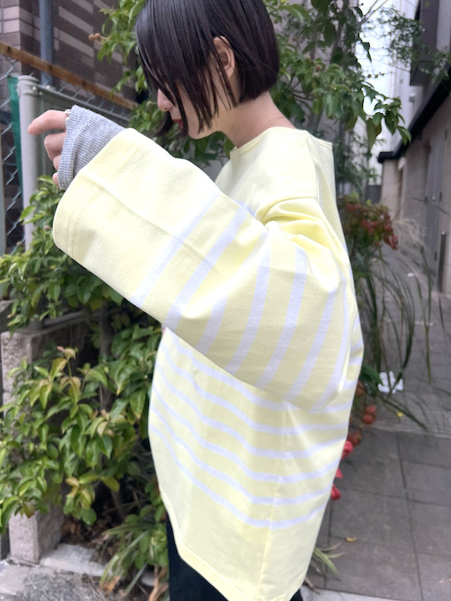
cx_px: 226
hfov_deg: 51.3
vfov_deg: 65.3
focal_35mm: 27
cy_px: 293
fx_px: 469
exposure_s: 1/650
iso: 50
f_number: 1.5
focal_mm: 5.7
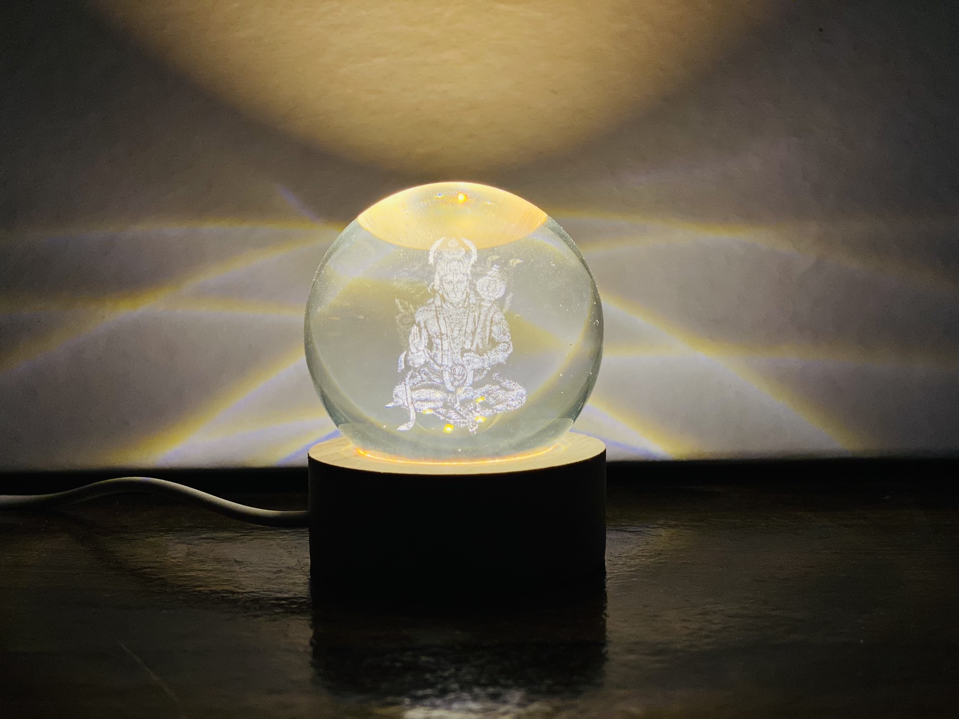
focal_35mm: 52
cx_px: 480
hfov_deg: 36.8
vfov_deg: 28.0
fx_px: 1441
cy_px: 360
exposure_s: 1/122
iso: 100
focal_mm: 6
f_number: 2
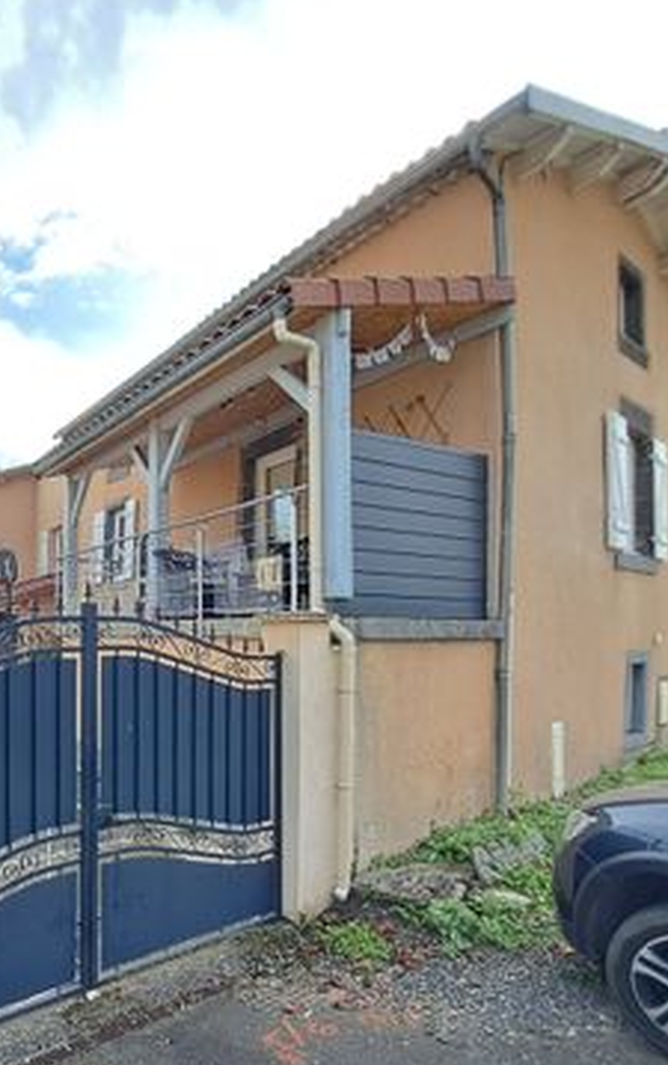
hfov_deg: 49.3
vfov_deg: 76.4
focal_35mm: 23
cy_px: 629
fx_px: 669
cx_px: 113
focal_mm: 1.42
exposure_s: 1/429
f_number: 2.2
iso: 40
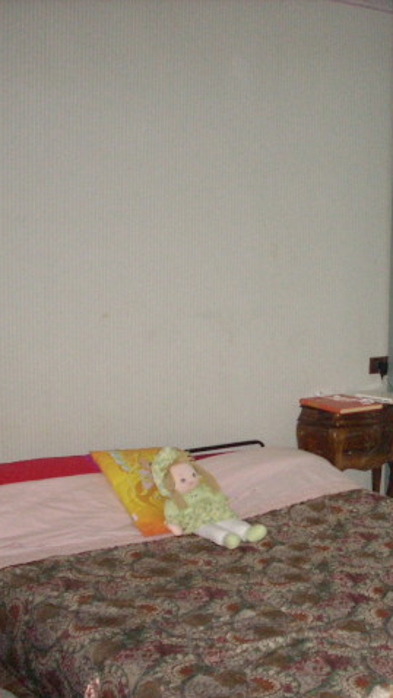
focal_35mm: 54
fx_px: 1000
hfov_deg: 21.5
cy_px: 349
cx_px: 384
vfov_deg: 38.5
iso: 400
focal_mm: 6.2
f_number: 2.8
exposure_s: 1/60
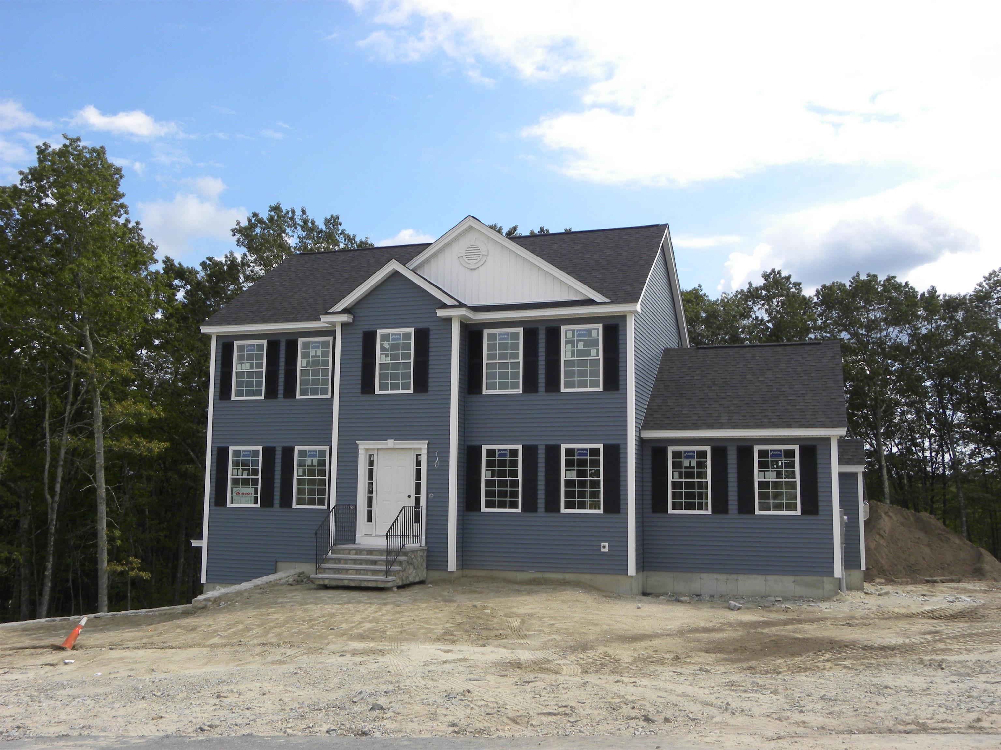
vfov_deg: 42.9
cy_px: 375
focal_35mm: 33
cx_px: 500
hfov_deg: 55.4
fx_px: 954
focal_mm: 5.9
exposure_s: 1/352
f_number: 5
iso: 64
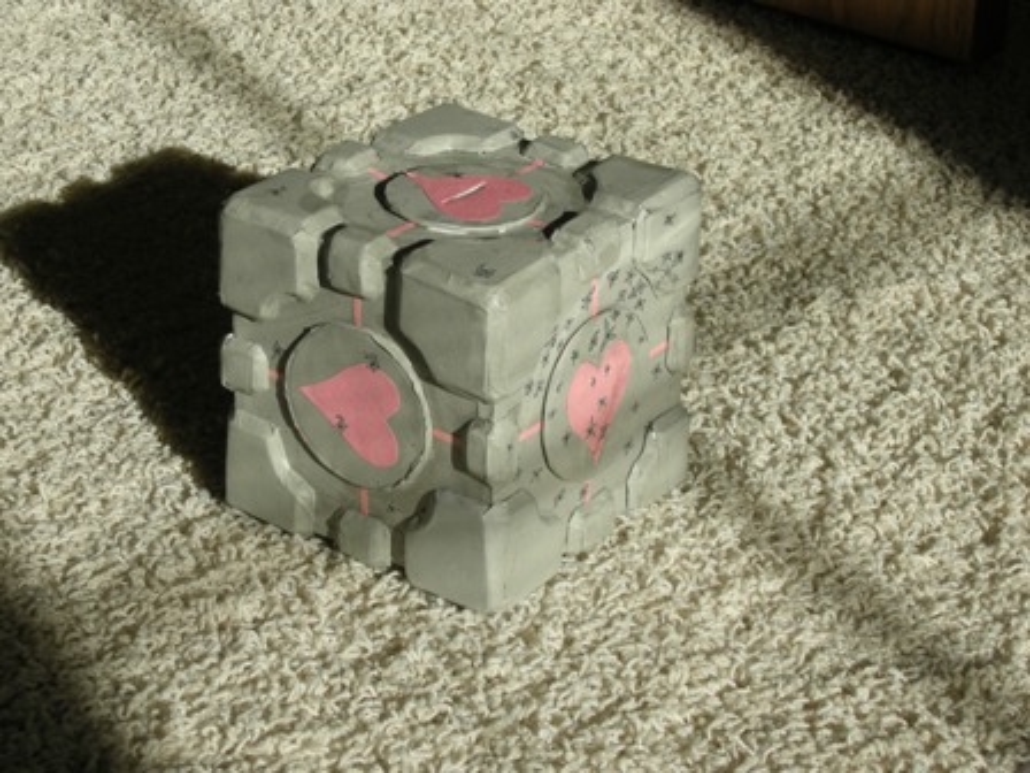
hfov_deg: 19.1
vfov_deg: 14.4
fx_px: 3065
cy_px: 386
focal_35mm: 103
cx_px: 515
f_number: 5.2
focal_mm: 21.5
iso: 64
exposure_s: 1/202
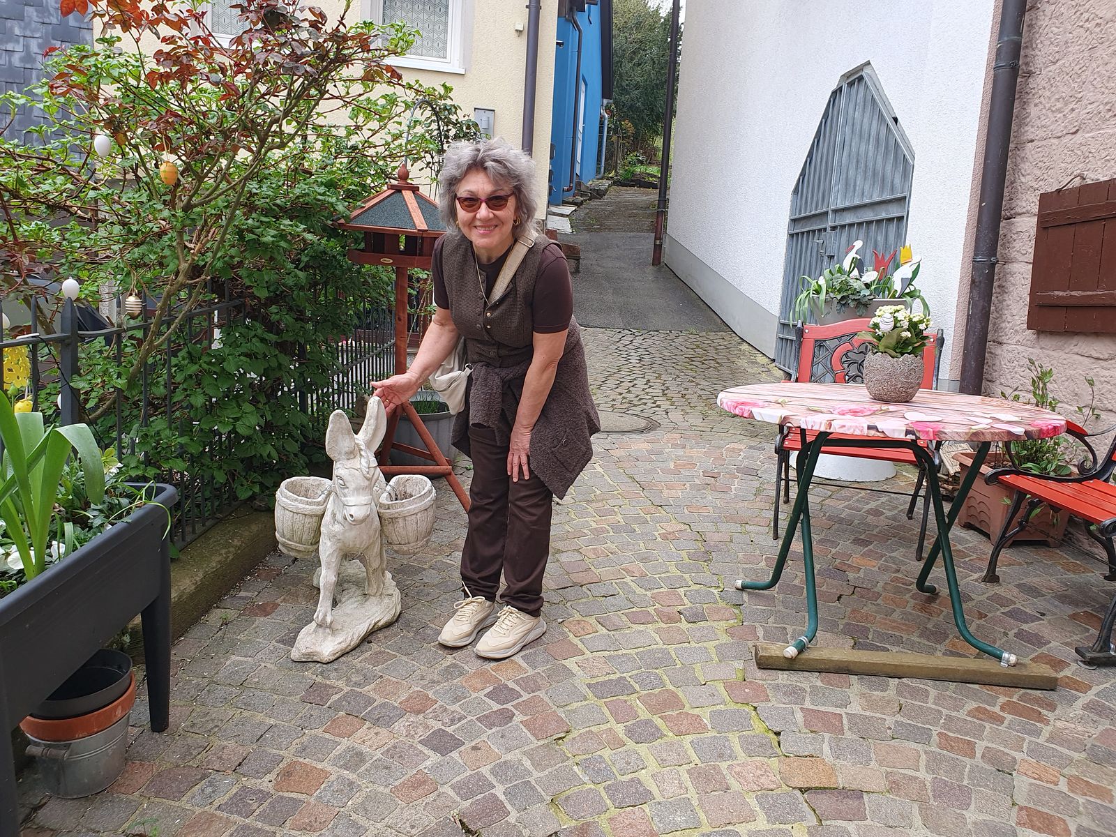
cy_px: 418
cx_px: 558
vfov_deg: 53.1
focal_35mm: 26
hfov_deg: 67.3
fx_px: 838
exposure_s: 1/198
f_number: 2.4
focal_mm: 4.3
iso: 50
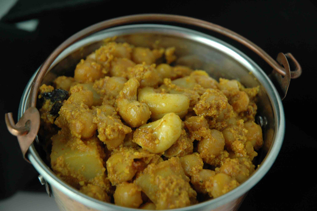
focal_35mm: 105
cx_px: 158
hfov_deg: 19.5
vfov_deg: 13.0
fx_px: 924
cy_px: 106
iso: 400
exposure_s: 1/50
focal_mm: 70
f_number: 4.5
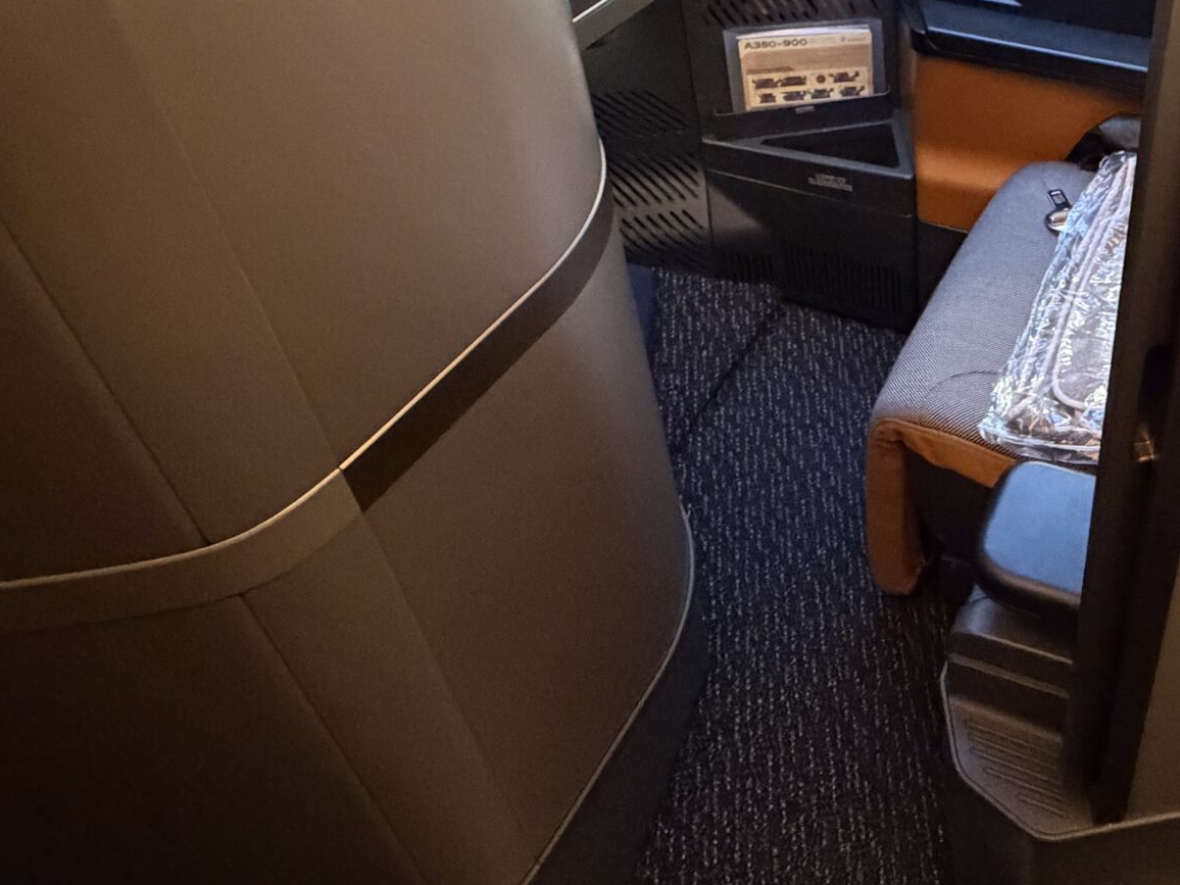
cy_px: 168
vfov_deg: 43.2
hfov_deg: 53.5
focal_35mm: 31
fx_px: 1057
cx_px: 984
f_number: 2.2
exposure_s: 1/42
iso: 1250
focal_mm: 2.22
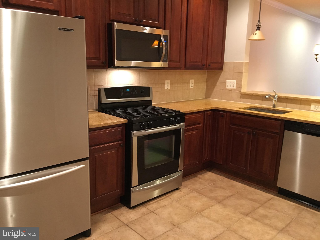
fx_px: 268
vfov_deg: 48.2
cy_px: 120
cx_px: 160
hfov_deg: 61.7
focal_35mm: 29
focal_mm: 4.15
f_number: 2.2
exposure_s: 1/17
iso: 200
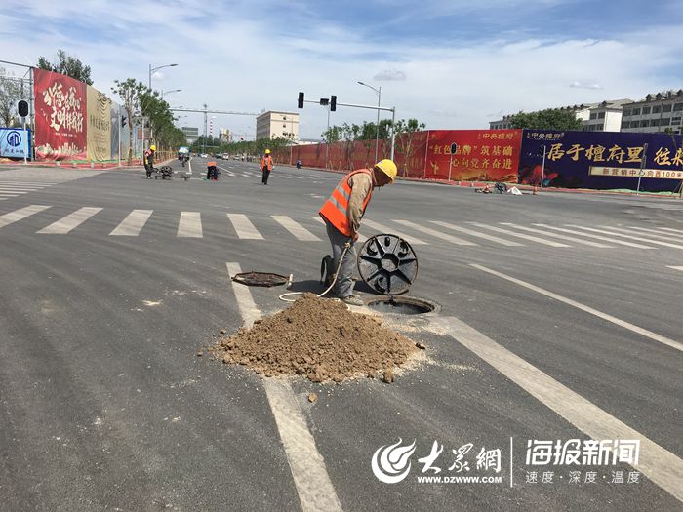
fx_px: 572
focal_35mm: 29
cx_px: 342
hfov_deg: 61.7
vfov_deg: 48.2
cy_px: 256
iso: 25
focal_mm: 4.15
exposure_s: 1/2747
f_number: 2.2
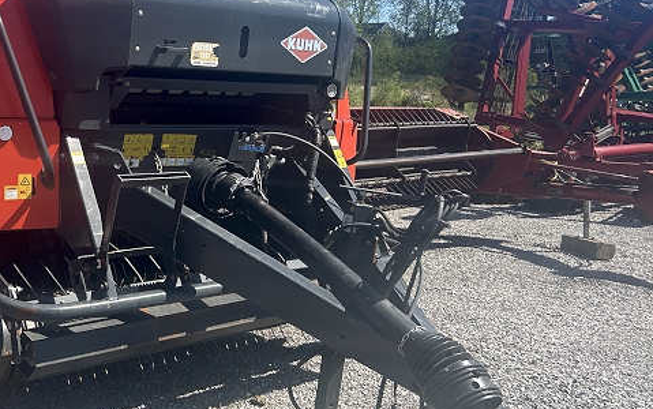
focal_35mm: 46
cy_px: 150
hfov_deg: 42.0
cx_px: 151
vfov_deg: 27.9
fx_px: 819
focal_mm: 5.7
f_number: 1.5
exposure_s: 1/2404
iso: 50
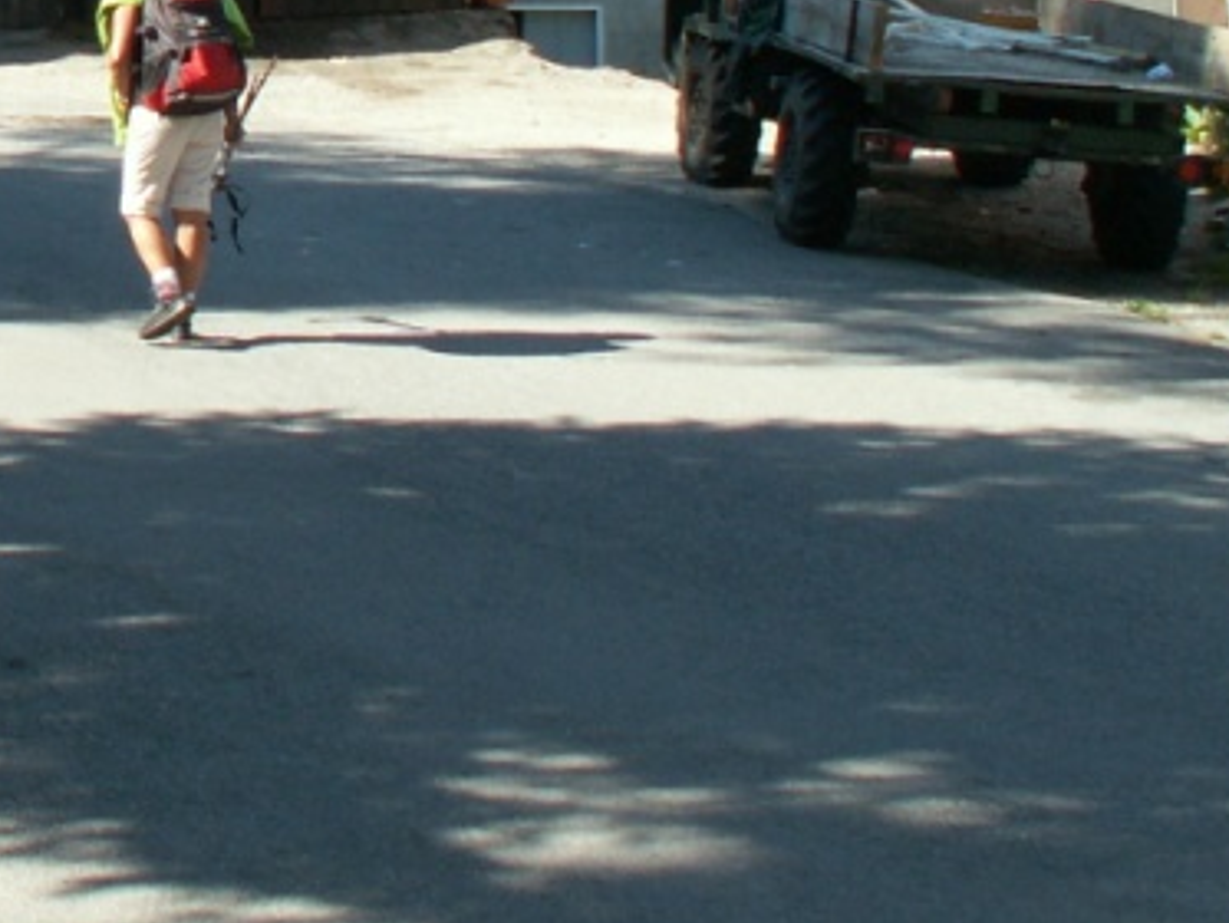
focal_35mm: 96
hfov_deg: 19.0
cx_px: -356
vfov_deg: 14.7
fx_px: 3409
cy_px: -280
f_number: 5
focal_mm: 5.86
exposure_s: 1/125
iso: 50
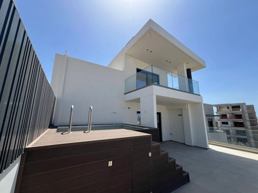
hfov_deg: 106.2
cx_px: 129
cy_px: 96
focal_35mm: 13
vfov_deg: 89.9
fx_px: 97
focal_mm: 1.57
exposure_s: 1/1623
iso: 32
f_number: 1.8
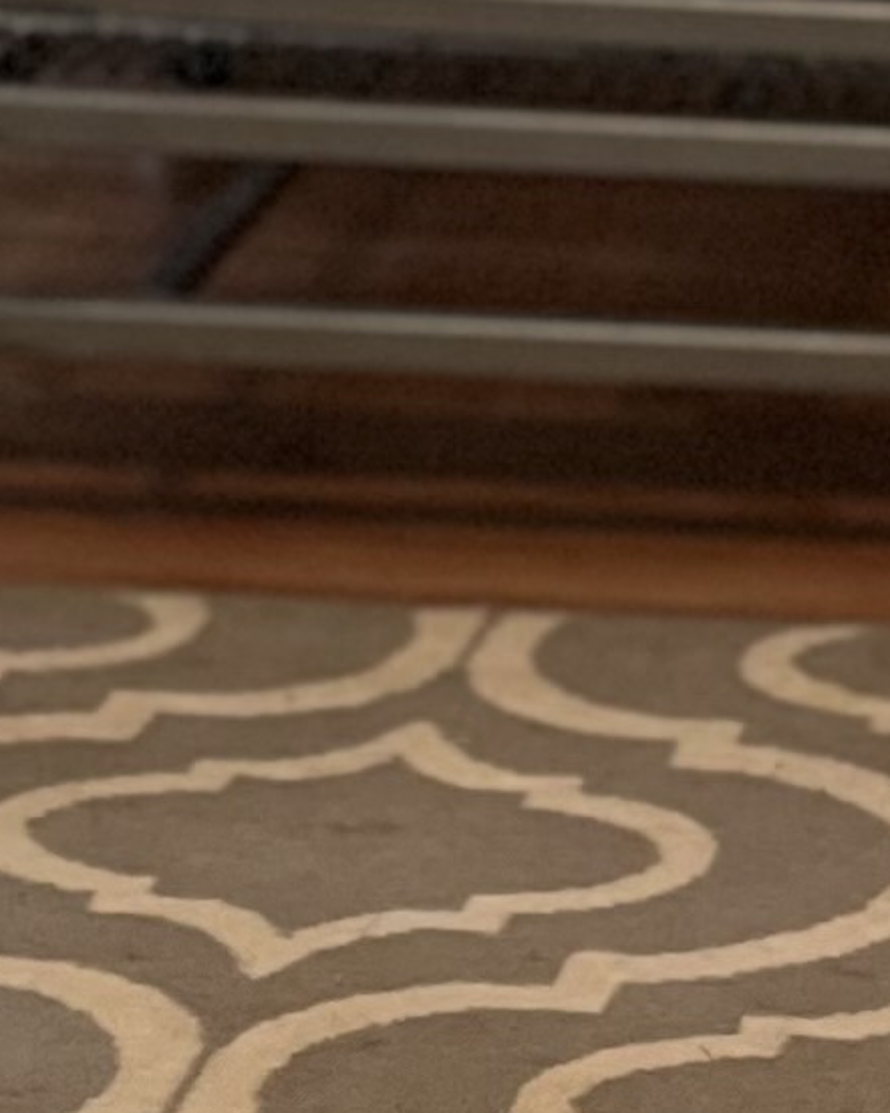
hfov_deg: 7.9
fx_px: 6095
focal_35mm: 185
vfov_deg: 10.4
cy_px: 431
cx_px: 1951
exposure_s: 1/40
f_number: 1.6
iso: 400
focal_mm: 5.1
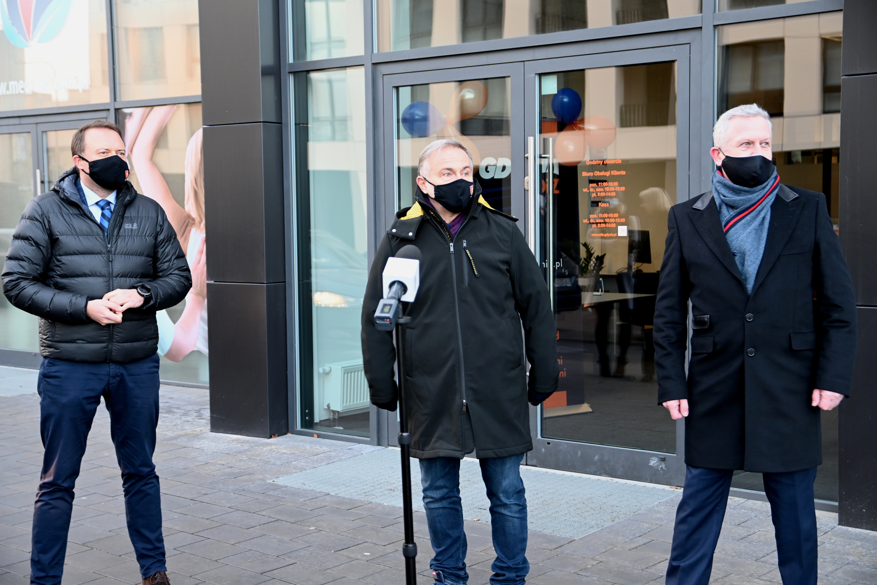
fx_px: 1242
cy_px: 292
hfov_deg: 38.9
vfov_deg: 26.5
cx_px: 438
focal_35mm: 51
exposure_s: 1/125
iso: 500
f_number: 3.3
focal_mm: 34
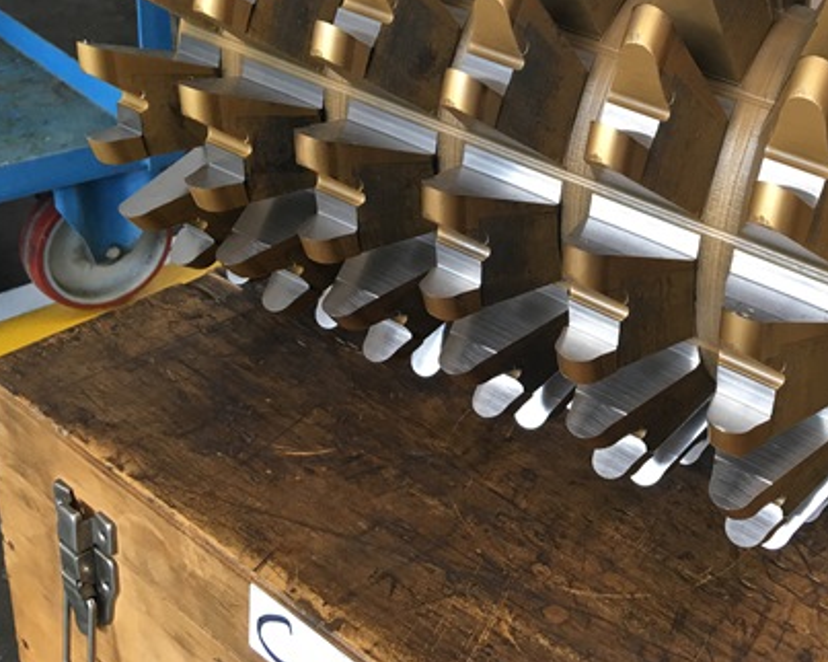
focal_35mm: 45
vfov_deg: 33.0
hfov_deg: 40.1
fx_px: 1102
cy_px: 206
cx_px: 610
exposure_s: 1/17
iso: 32
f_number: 2.2
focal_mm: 4.15
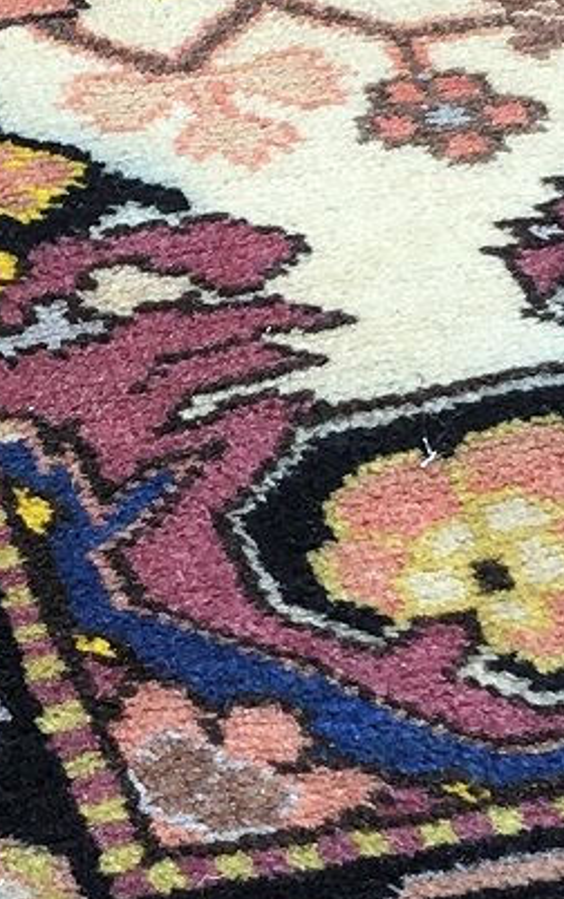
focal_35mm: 154
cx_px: -60
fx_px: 3779
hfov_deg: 8.5
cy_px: 441
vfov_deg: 13.6
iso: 25
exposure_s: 1/50
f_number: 2.2
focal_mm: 4.15
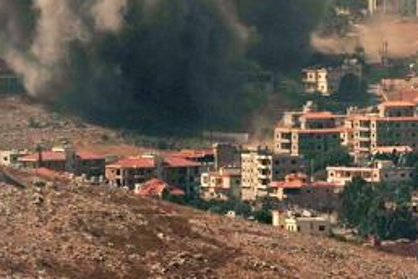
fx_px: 19737
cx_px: 230
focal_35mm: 1700
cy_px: -111
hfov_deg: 1.2
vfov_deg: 0.8
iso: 320
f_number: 6.3
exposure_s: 1/4000
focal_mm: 600
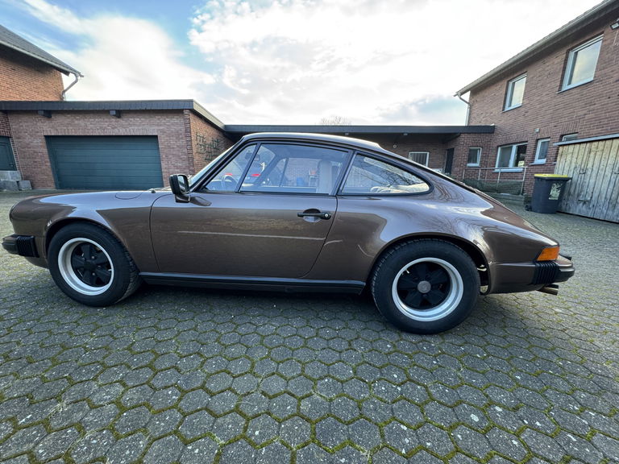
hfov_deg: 102.1
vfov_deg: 85.7
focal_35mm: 14
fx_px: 250
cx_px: 310
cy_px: 232
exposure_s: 1/99
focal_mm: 2.22
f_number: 2.2
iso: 125
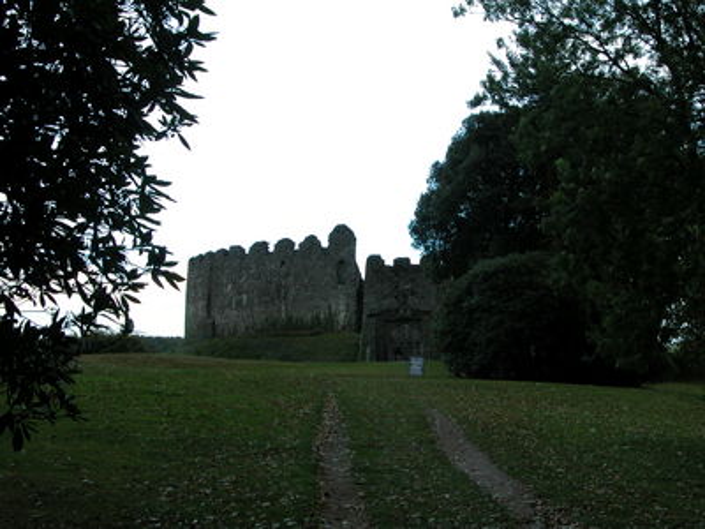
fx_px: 1344
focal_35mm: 66
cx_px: 352
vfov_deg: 22.3
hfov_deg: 29.4
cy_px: 264
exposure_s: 1/150
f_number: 5.2
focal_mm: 16.8
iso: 100
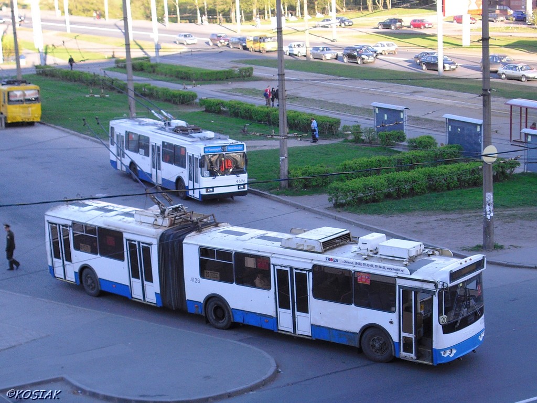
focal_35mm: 55
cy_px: 202
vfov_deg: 26.6
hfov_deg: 34.9
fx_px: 853
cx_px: 268
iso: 100
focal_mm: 9
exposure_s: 1/200
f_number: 3.4
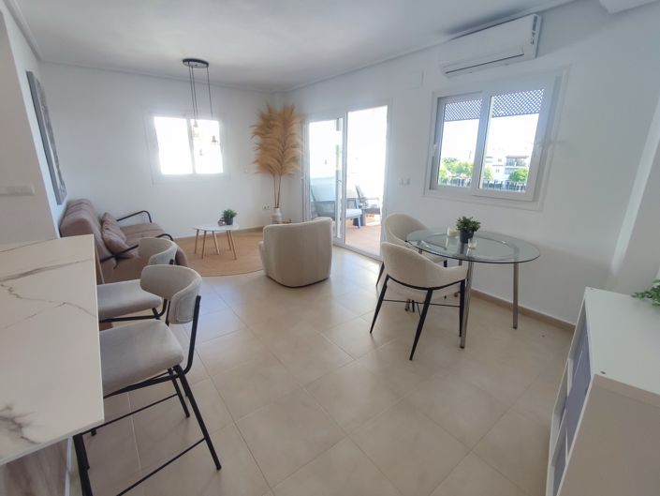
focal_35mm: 16
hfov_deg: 94.5
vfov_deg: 78.1
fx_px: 305
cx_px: 330
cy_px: 248
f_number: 2.2
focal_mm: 1.65
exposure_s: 1/115
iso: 50
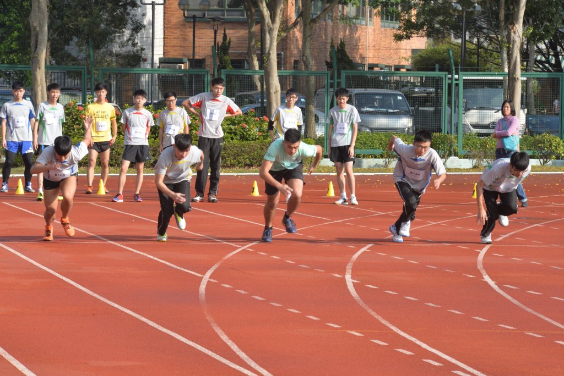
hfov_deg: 12.4
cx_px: 282
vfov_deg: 8.3
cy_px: 188
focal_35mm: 165
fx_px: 2586
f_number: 18
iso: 800
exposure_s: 1/200
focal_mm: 165
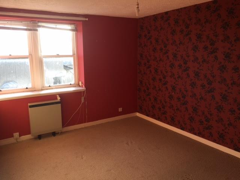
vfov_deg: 48.2
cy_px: 90
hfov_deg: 61.7
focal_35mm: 29
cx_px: 120
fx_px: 201
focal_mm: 4.15
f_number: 2.2
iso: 32
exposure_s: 1/124
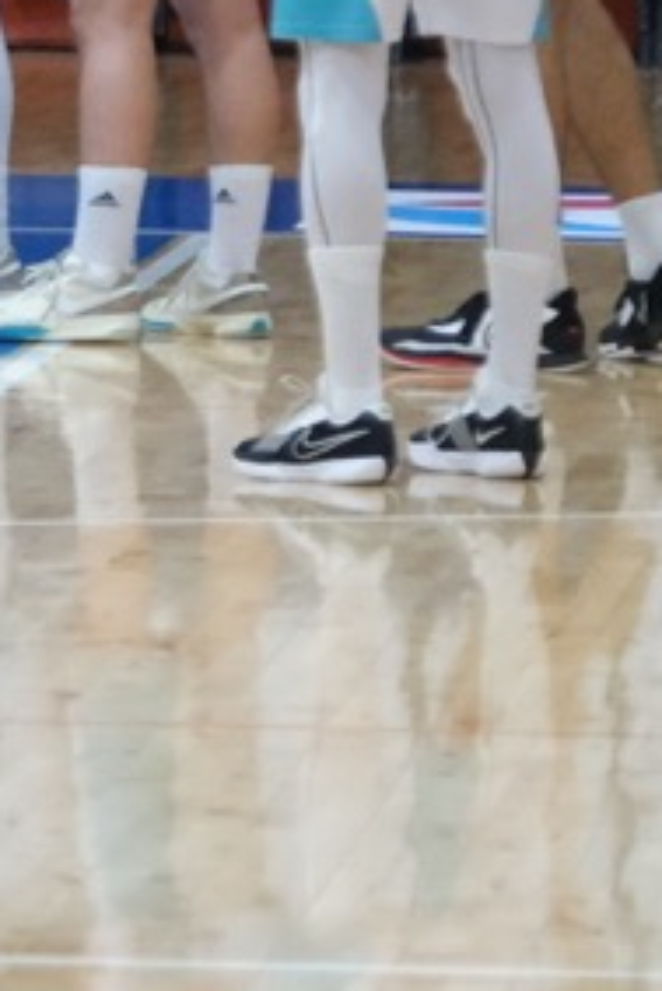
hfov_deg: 2.4
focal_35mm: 569
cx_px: -1103
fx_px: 15675
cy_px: -474
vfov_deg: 3.6
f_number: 2.8
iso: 4000
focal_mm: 83.8
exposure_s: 1/500
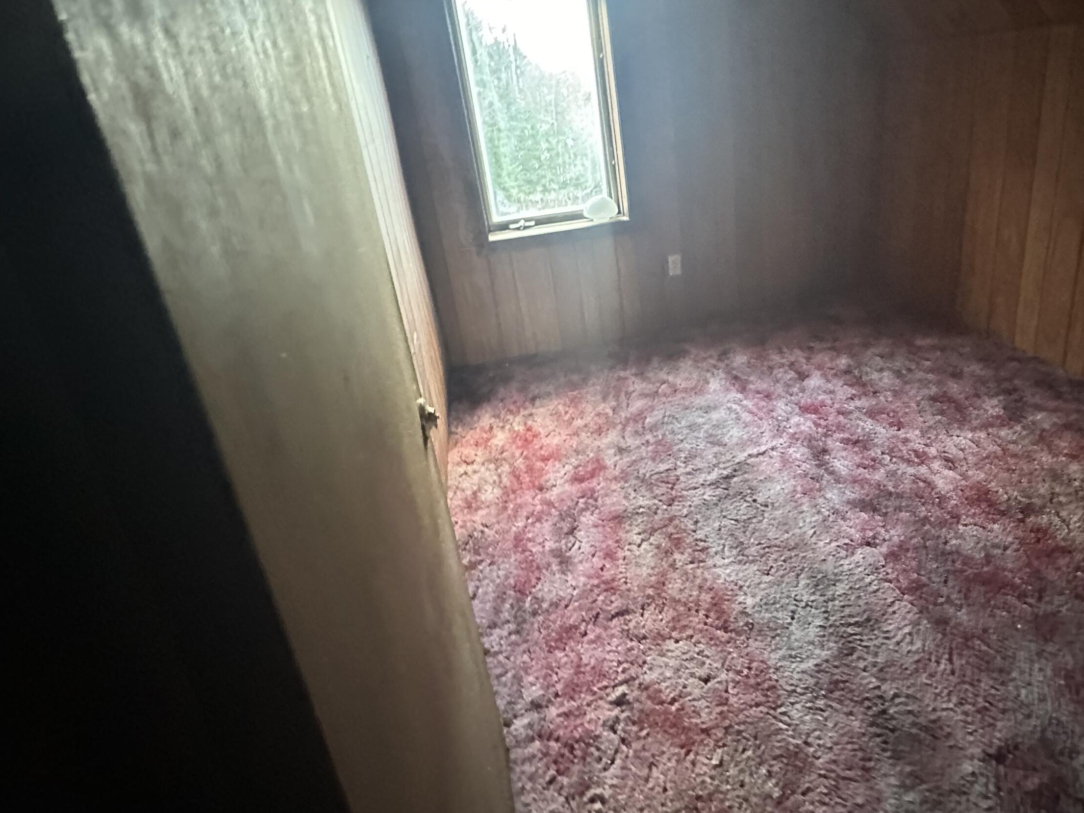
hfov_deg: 82.9
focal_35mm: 19
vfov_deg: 66.9
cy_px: 273
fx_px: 595
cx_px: 683
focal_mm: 2.22
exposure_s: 1/58
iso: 1250
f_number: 2.2
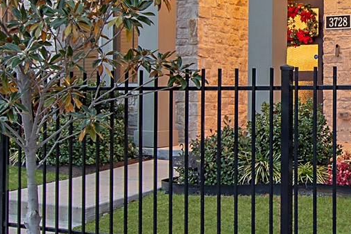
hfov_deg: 29.2
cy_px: 117
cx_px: 359
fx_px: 624
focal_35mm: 64
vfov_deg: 21.2
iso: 100
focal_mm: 10
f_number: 5.6
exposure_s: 1/13
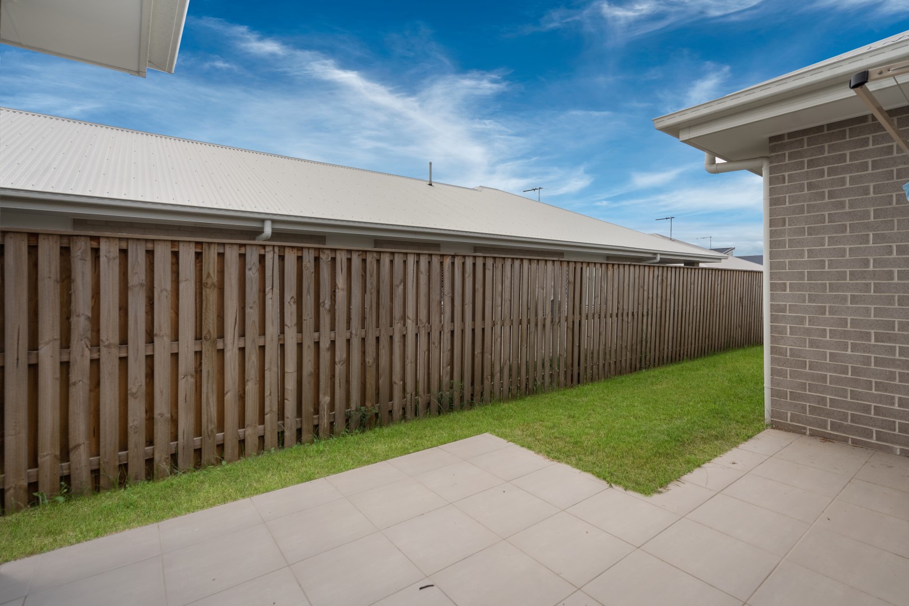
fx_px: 404
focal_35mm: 16
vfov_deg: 73.7
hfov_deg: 96.7
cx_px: 454
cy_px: 303
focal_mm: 16
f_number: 7.1
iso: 100
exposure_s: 1/50
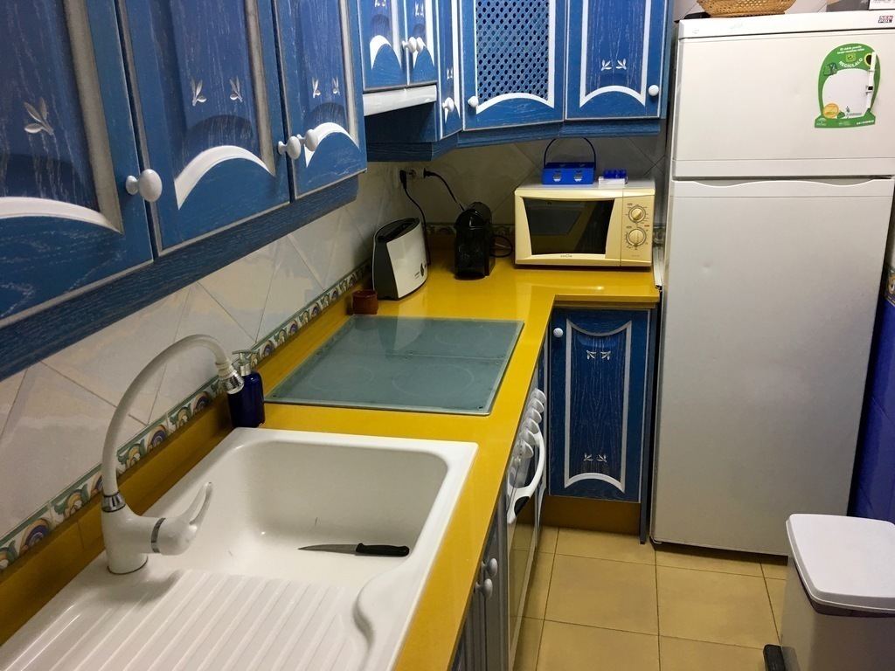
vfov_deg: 48.2
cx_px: 448
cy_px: 336
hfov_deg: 61.7
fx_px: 750
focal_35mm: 29
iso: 100
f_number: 2.2
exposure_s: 1/33
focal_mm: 4.15
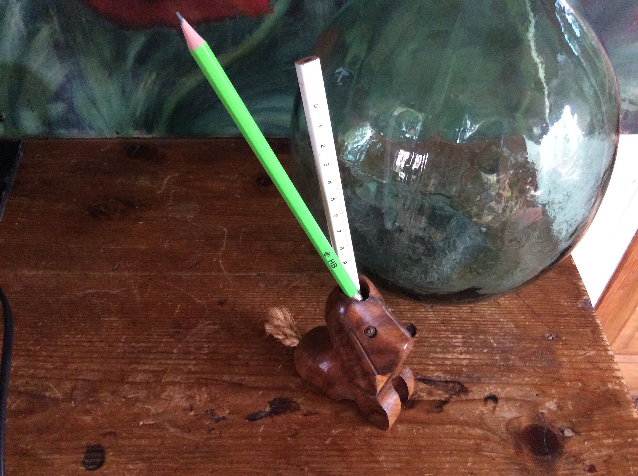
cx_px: 319
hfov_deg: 56.9
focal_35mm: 32
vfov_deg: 44.1
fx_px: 589
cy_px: 238
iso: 320
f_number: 2.4
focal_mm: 3.3
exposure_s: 1/17
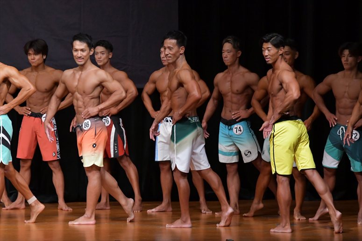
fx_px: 2714
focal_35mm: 270
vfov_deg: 5.1
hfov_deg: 7.6
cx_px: 181
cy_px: 120
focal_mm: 180
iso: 5000
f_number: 5.6
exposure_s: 1/400
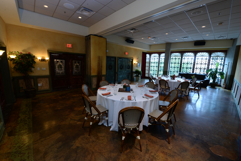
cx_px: 120
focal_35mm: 14
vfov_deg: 81.3
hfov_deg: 104.2
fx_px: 94
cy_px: 80
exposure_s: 1/5
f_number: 14
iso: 800
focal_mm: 14
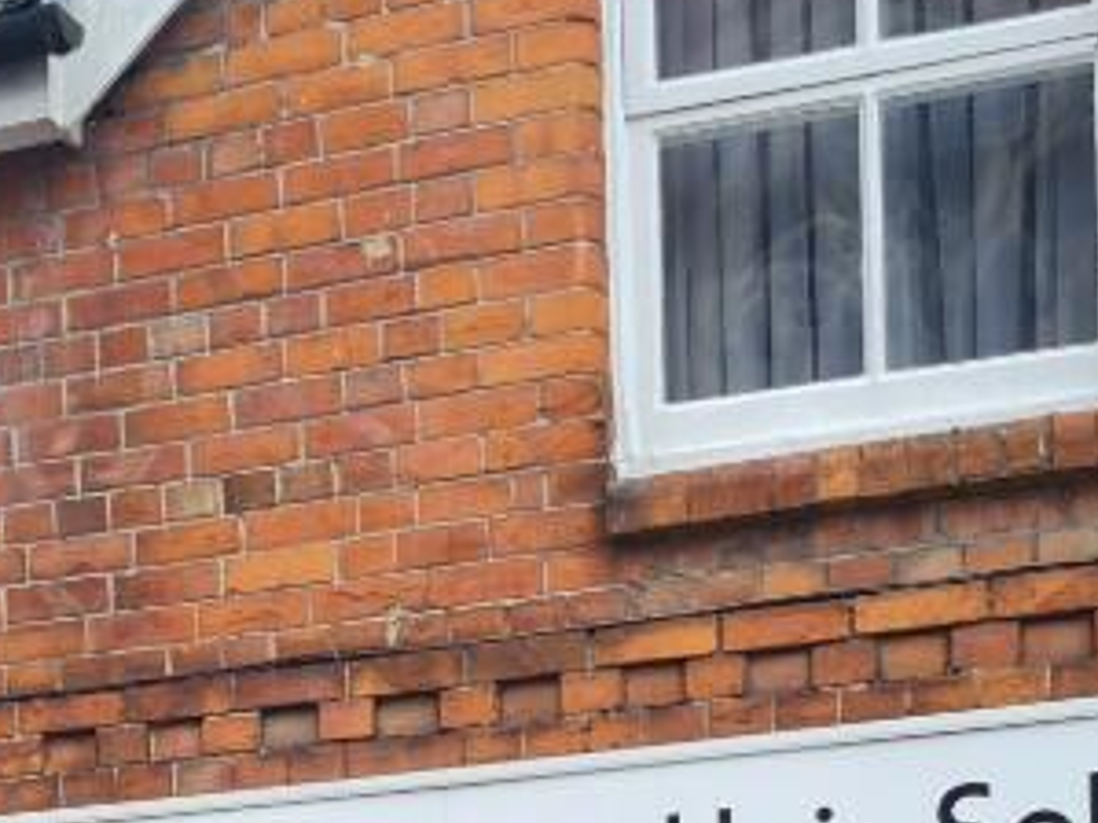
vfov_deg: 15.0
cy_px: 1356
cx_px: 184
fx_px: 2822
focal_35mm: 89
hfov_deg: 21.7
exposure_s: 1/478
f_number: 1.8
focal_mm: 5.4
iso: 50
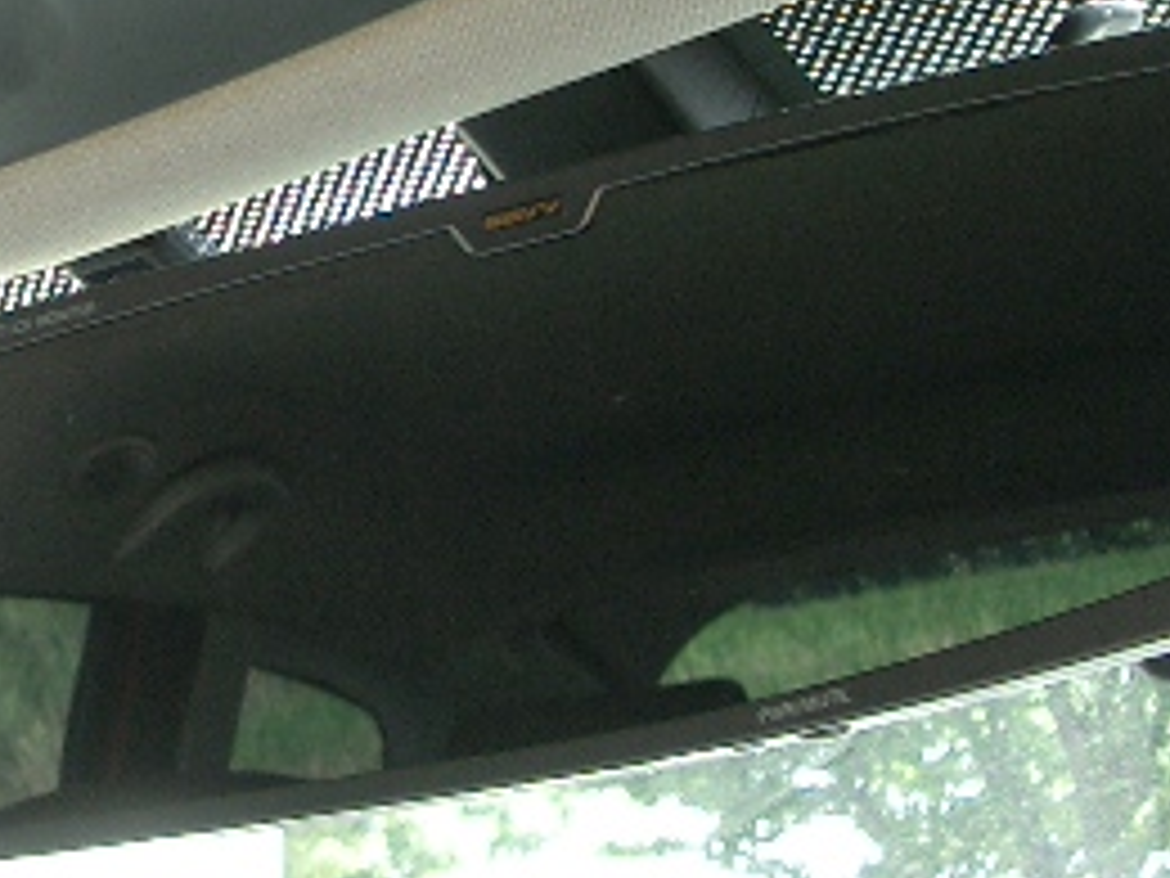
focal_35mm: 86
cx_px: 180
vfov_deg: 16.9
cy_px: 95
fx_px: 2907
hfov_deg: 22.4
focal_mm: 5.8
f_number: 2.6
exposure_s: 1/40
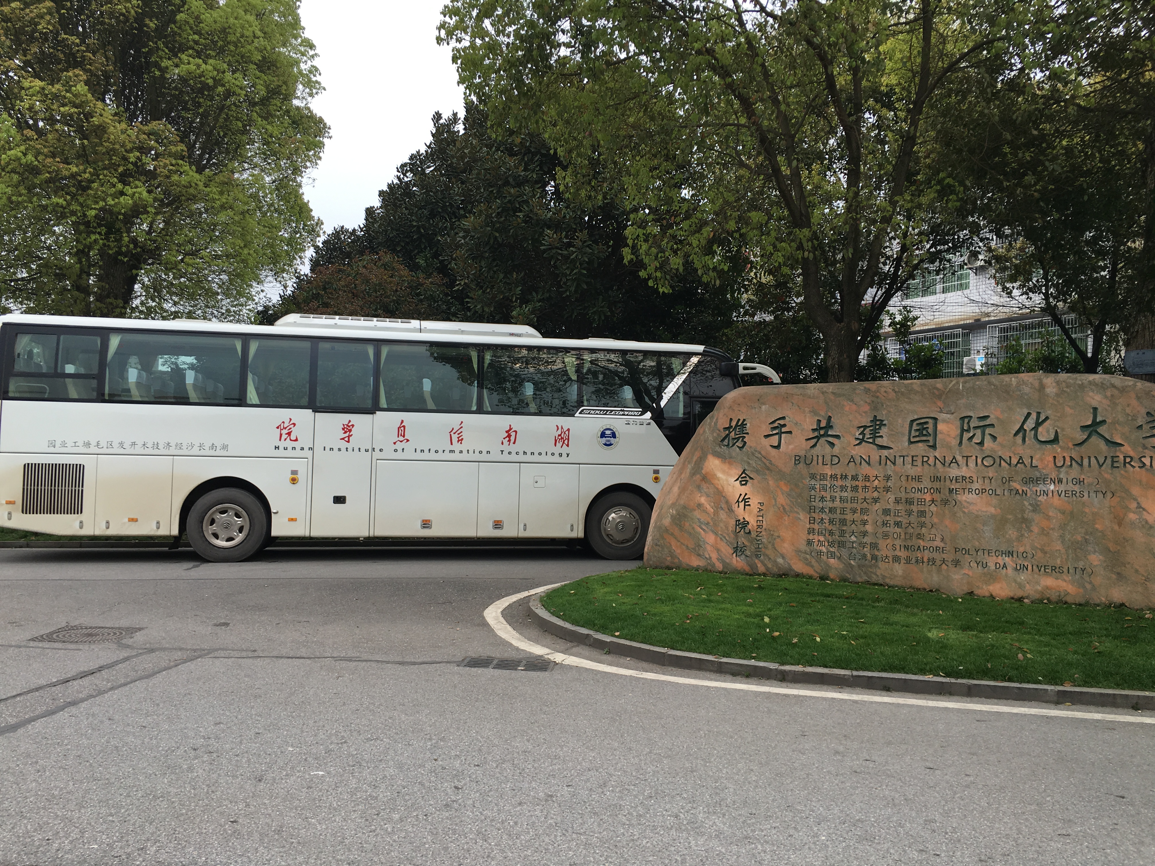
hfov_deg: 61.7
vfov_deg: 48.2
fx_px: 968
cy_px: 433
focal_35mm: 29
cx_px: 578
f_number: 2.2
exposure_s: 1/286
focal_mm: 4.15
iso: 25
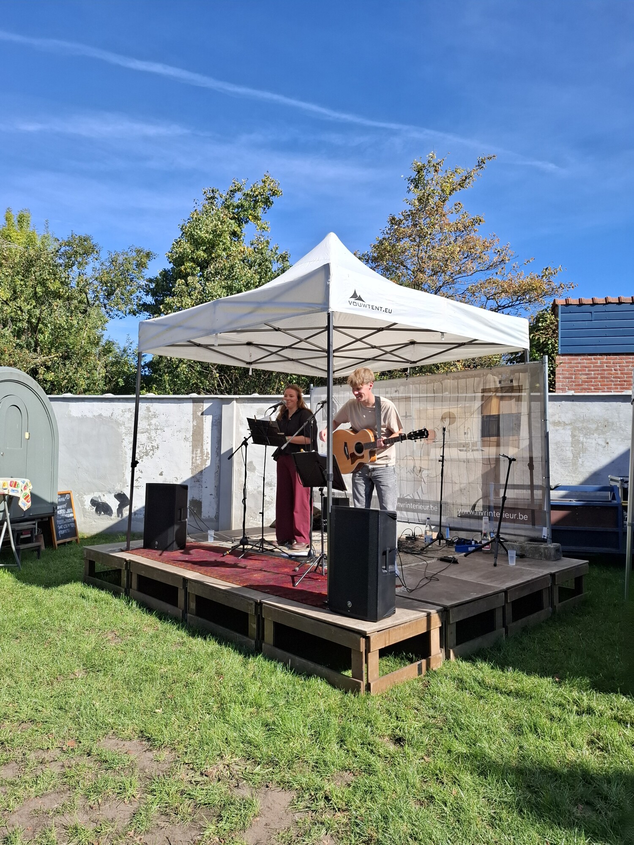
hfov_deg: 58.9
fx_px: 562
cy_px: 422
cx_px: 317
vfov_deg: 73.9
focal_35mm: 23
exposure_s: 1/1634
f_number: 1.8
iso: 50
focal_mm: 5.54
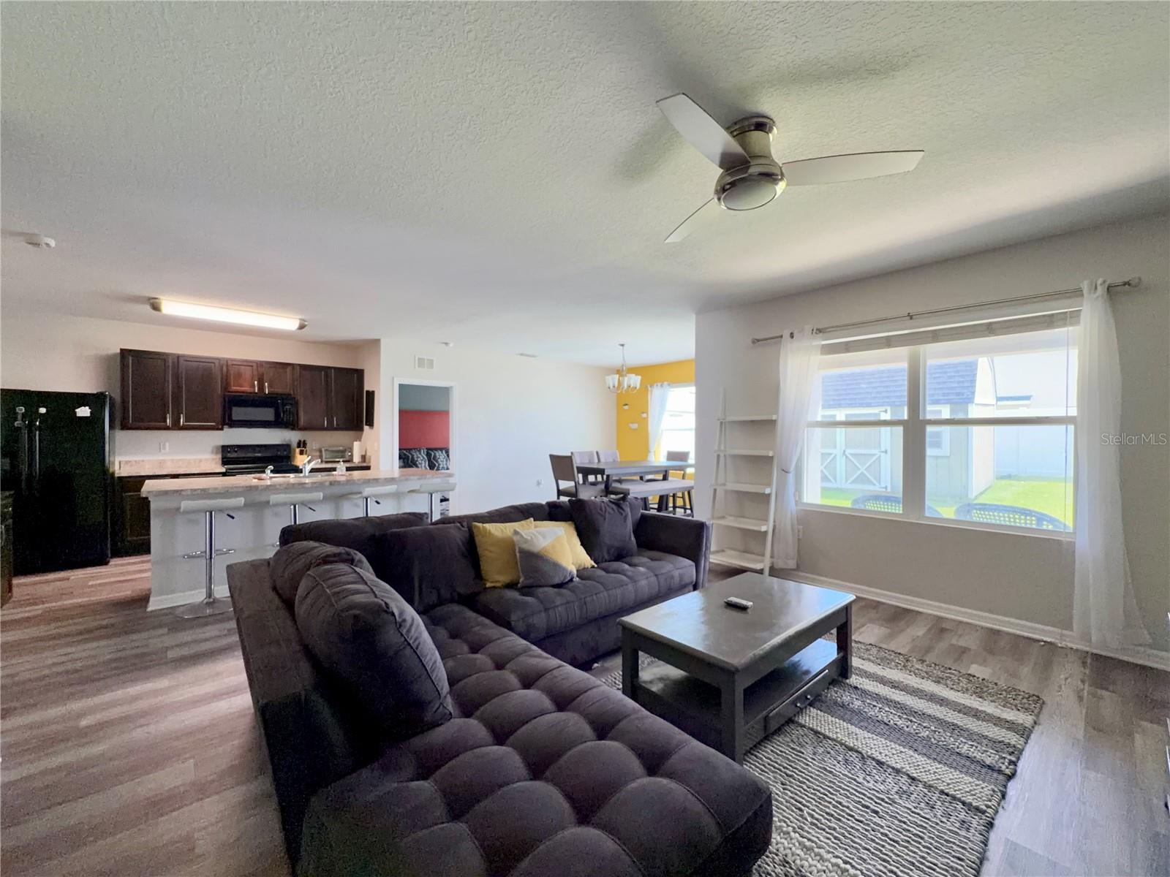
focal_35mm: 14
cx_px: 585
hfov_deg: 102.1
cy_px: 438
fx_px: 473
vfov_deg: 85.7
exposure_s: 1/60
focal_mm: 2.22
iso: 200
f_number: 2.2
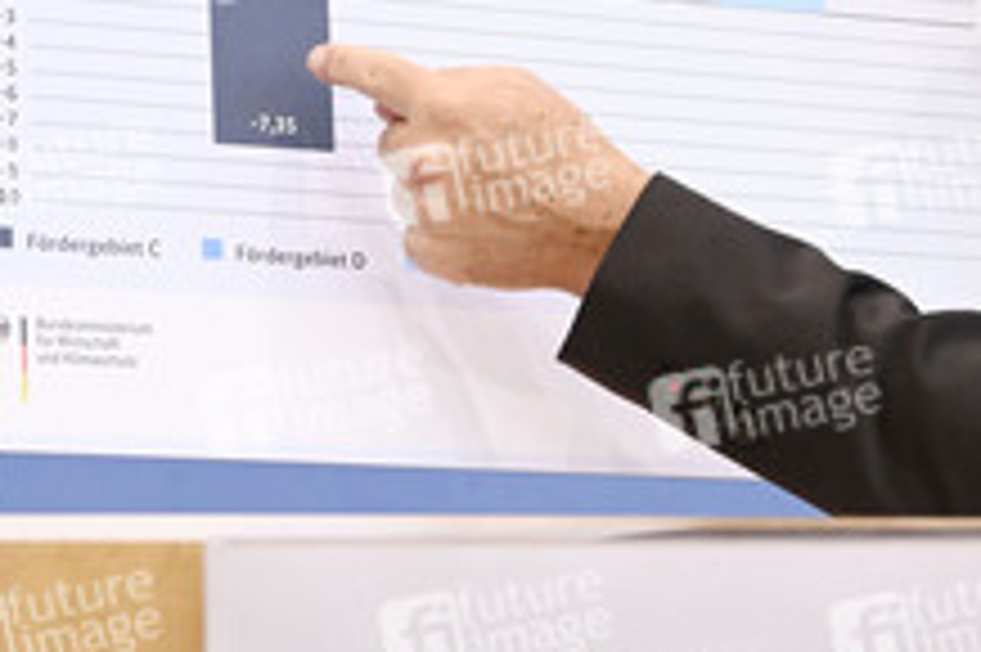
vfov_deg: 9.4
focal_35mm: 145
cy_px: 63
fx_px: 3948
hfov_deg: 14.1
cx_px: 826
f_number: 5.6
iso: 3200
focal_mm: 70
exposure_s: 1/500
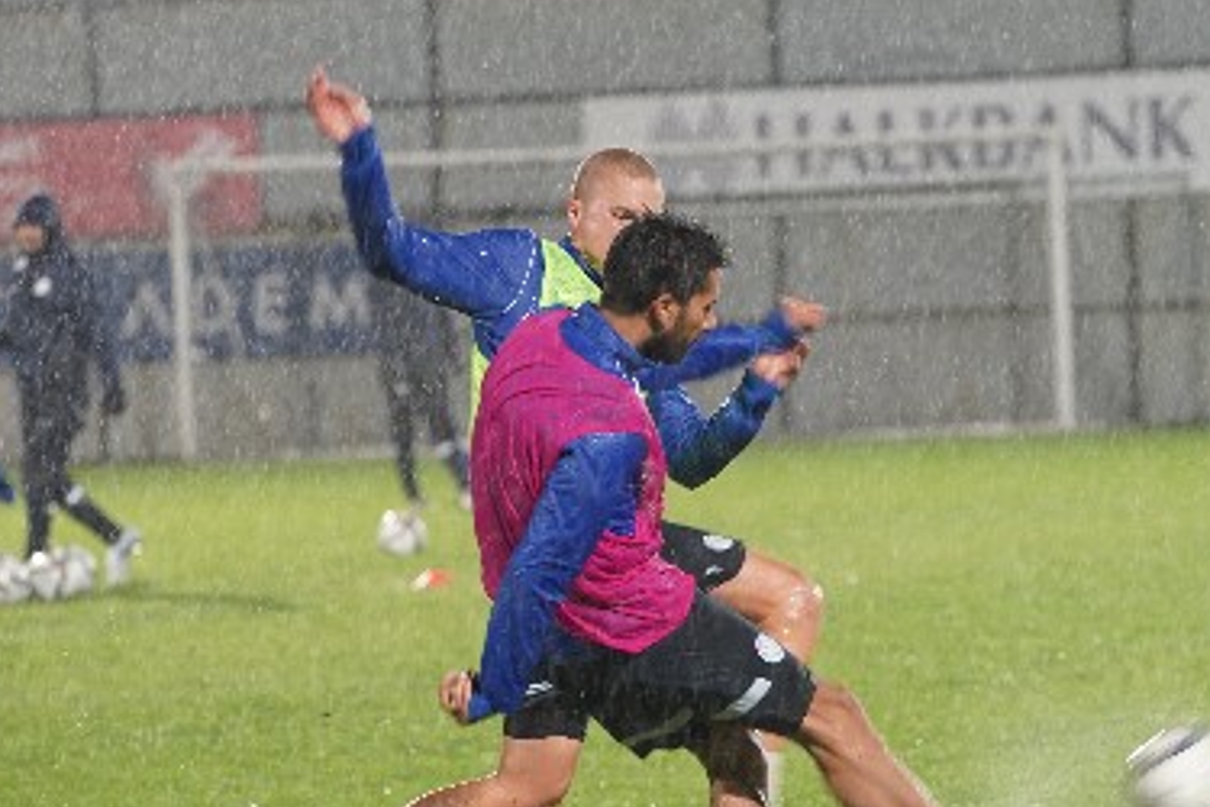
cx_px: 736
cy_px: 353
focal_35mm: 286
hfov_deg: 7.2
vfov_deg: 4.8
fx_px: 9612
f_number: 4
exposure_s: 1/200
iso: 3200
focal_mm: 160
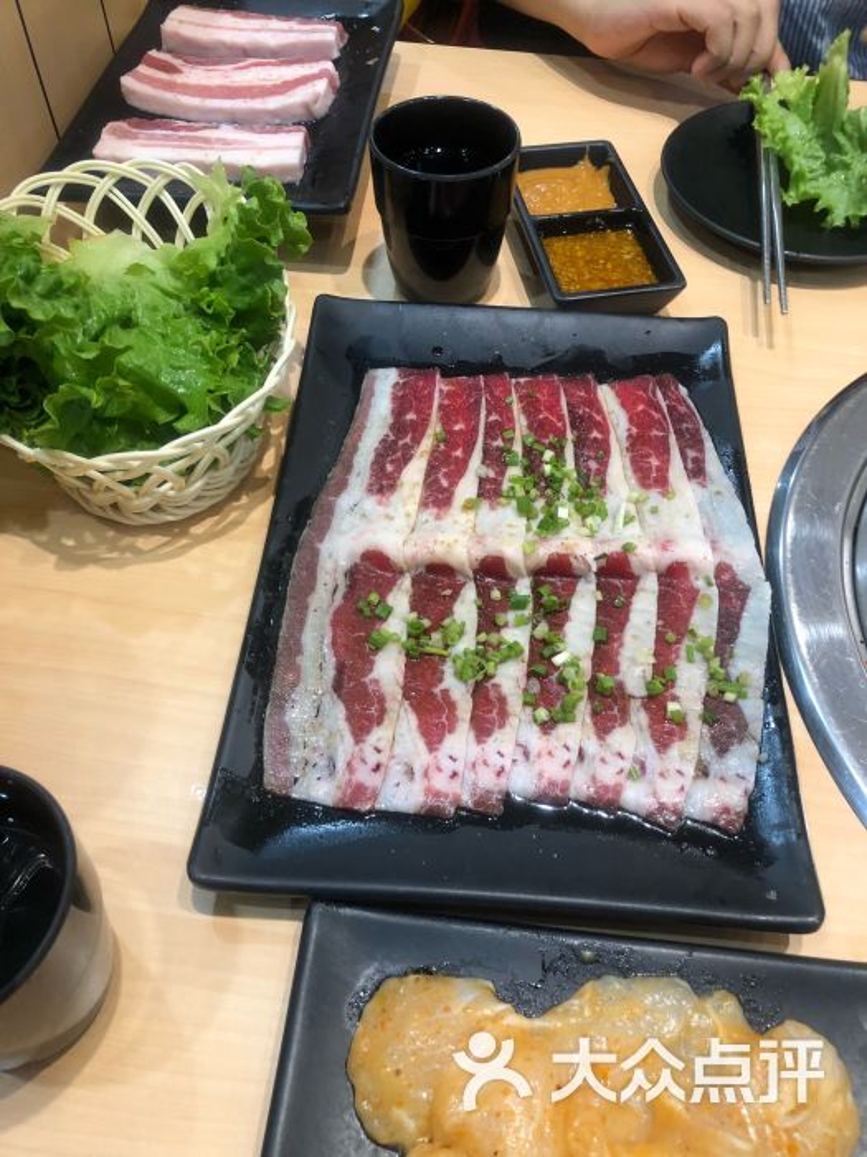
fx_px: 935
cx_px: 434
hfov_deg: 49.7
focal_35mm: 28
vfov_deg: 63.4
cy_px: 578
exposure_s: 1/25
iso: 40
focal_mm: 3.99
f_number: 1.8
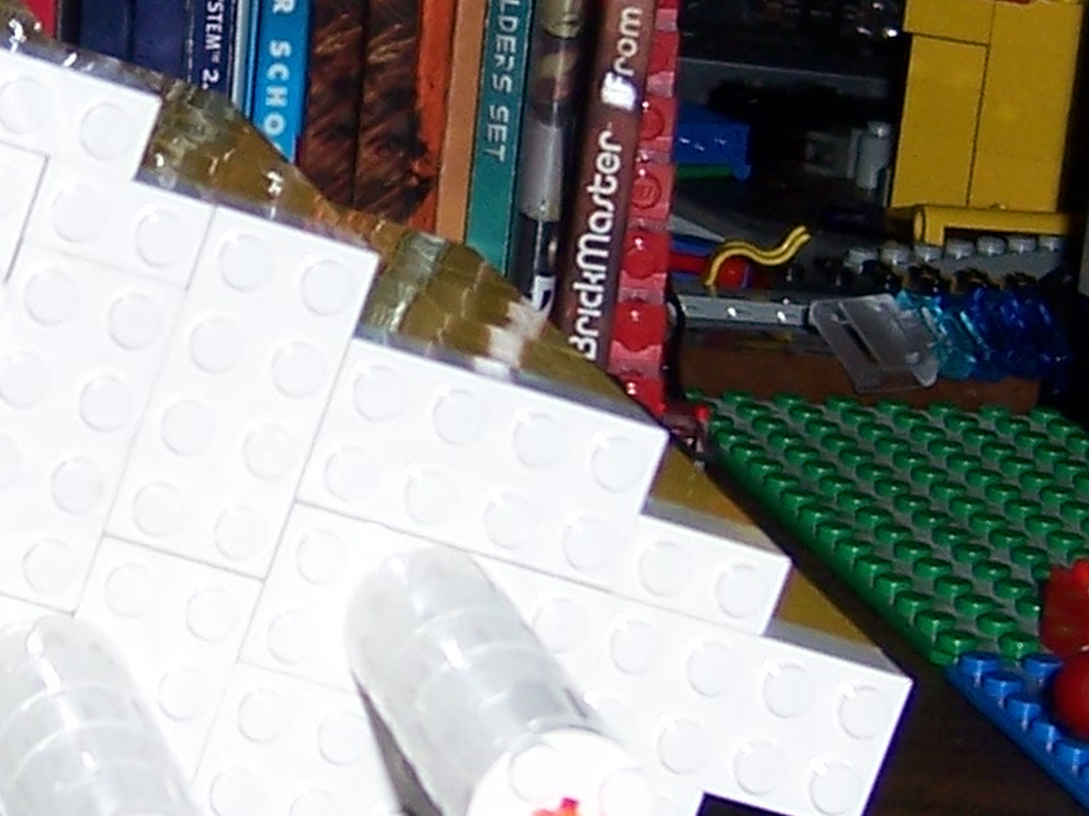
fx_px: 4088
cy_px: 75
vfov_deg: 11.3
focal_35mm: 130
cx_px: 152
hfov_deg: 15.0
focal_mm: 5.5
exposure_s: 1/60
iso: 80
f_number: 2.8
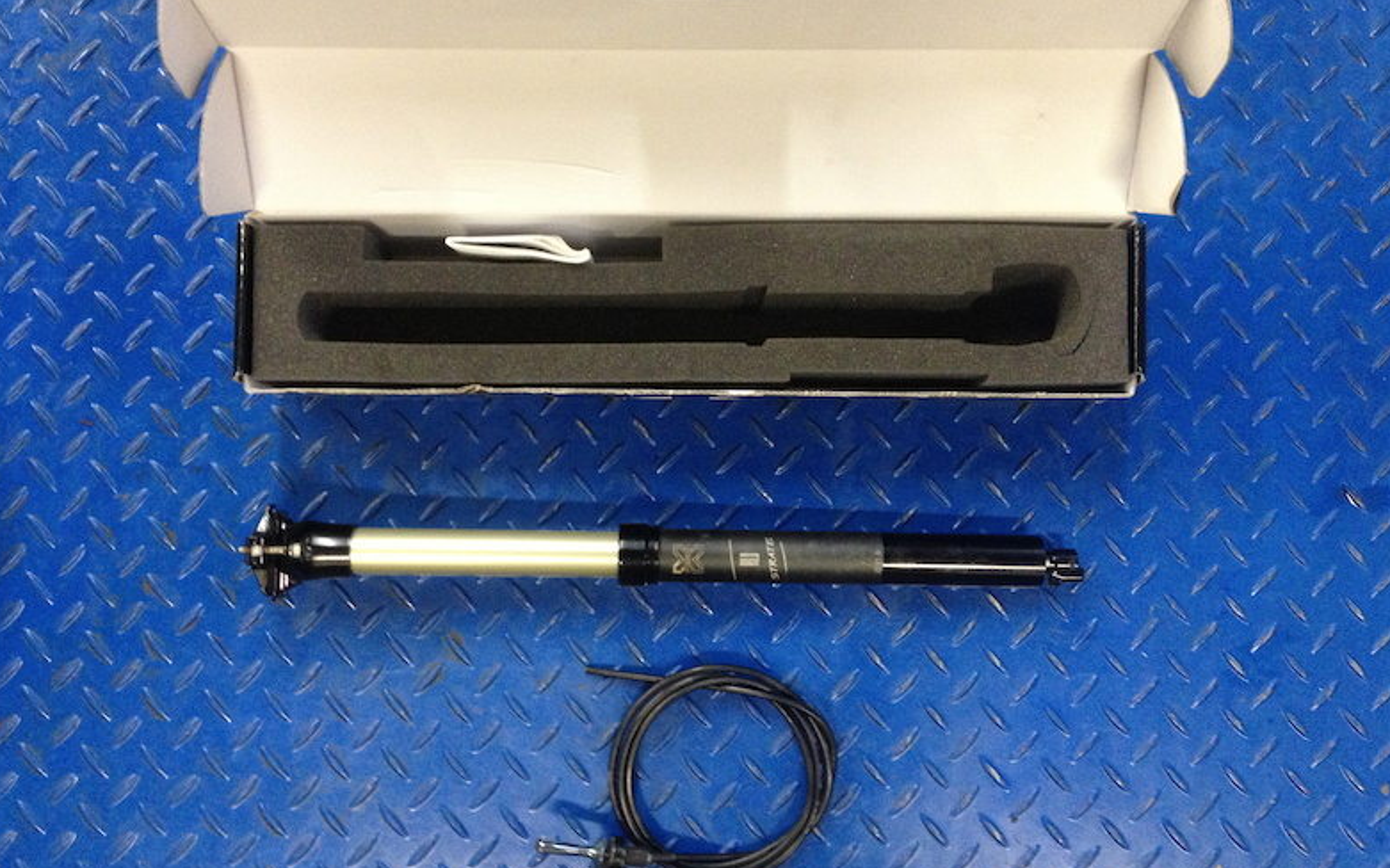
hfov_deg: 51.5
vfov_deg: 33.6
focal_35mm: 38
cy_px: 445
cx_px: 692
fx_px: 1439
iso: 320
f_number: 2.4
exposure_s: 1/20
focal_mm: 4.28
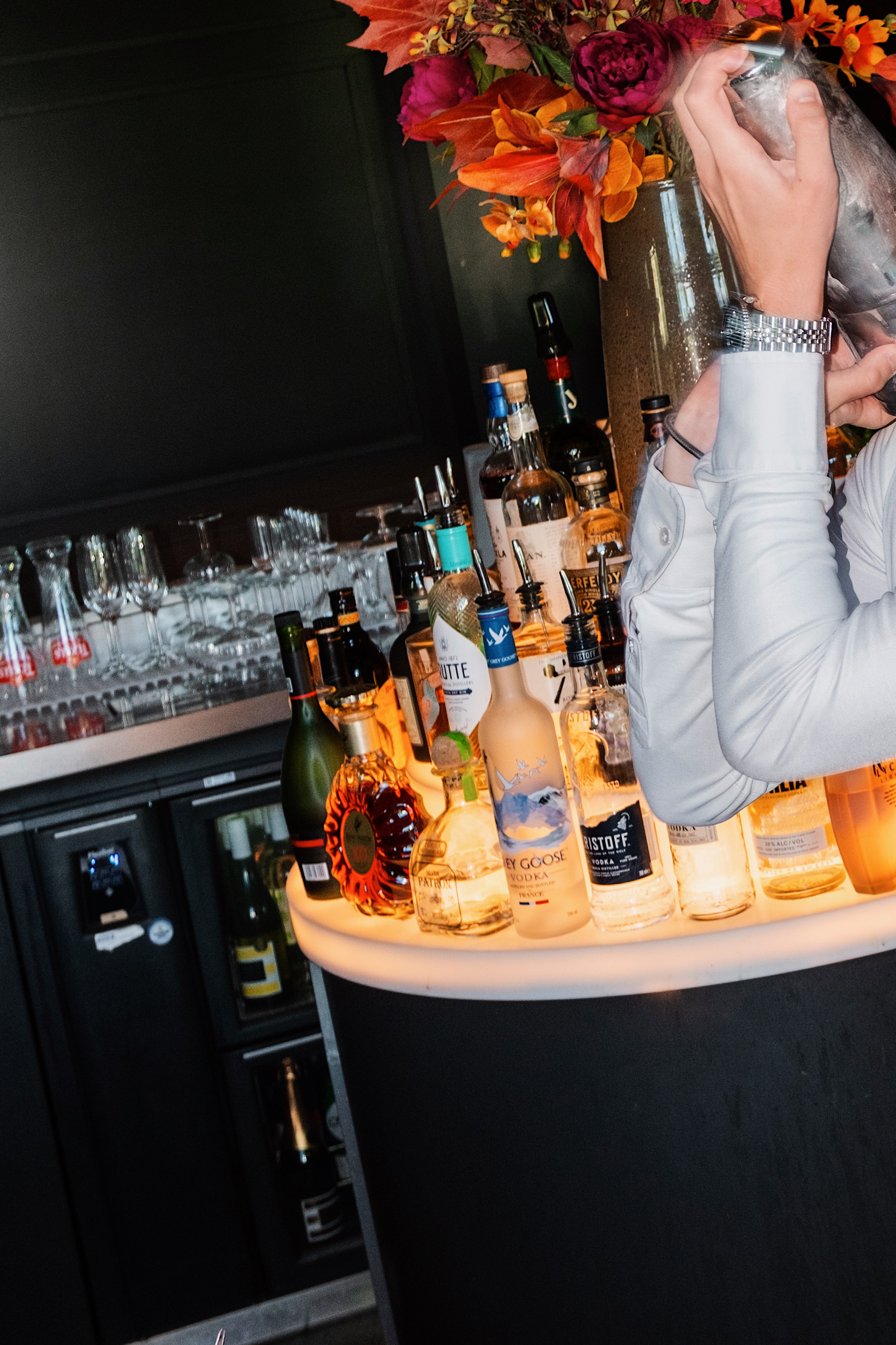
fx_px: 2576
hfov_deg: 19.1
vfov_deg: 28.8
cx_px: 920
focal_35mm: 69
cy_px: 334
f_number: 4.2
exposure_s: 1/60
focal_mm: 21.5
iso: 250
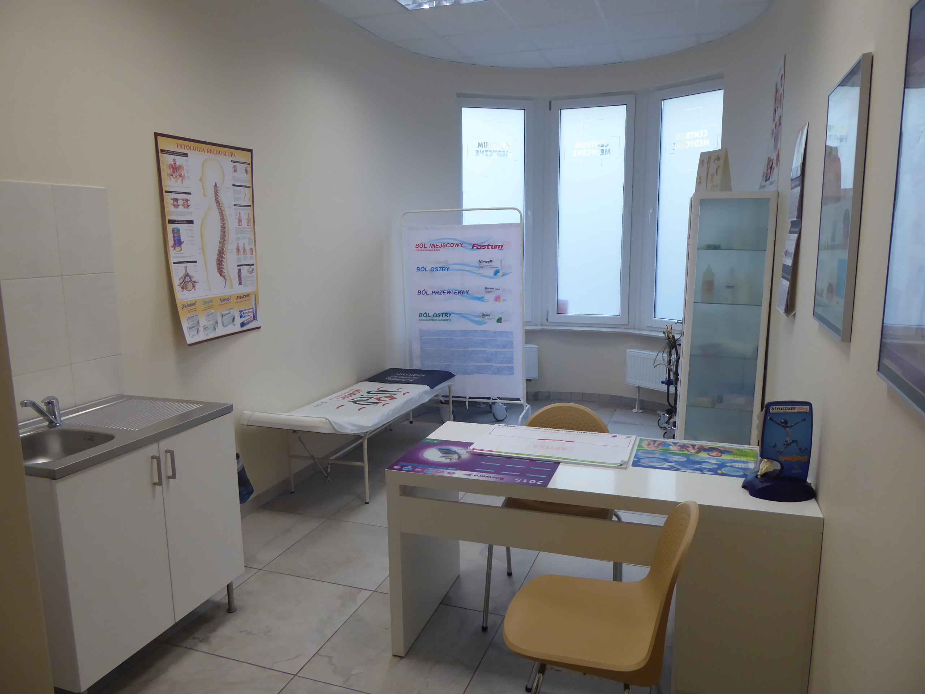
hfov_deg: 69.4
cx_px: 462
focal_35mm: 25
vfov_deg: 54.9
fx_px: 668
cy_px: 347
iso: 200
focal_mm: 4.3
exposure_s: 1/60
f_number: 3.3
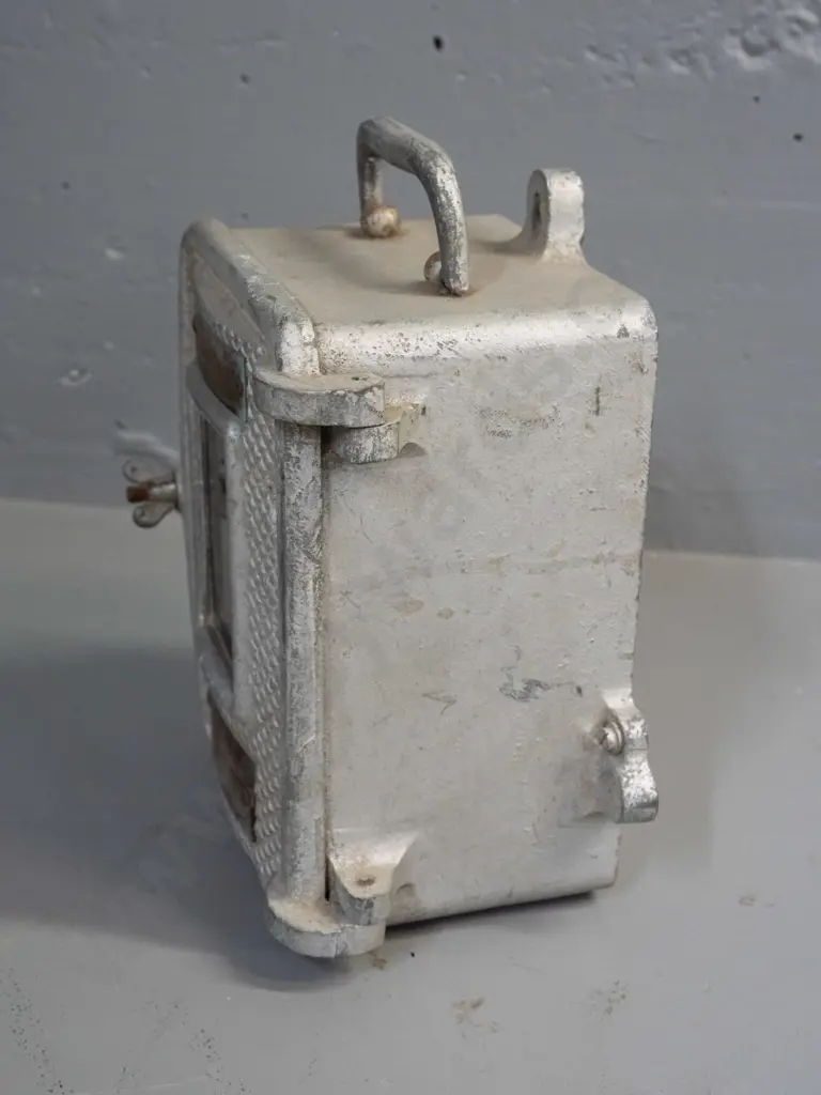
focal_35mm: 50
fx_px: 1581
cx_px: 410
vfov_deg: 38.2
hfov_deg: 29.1
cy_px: 548
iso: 3200
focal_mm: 25
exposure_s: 1/160
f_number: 5.6
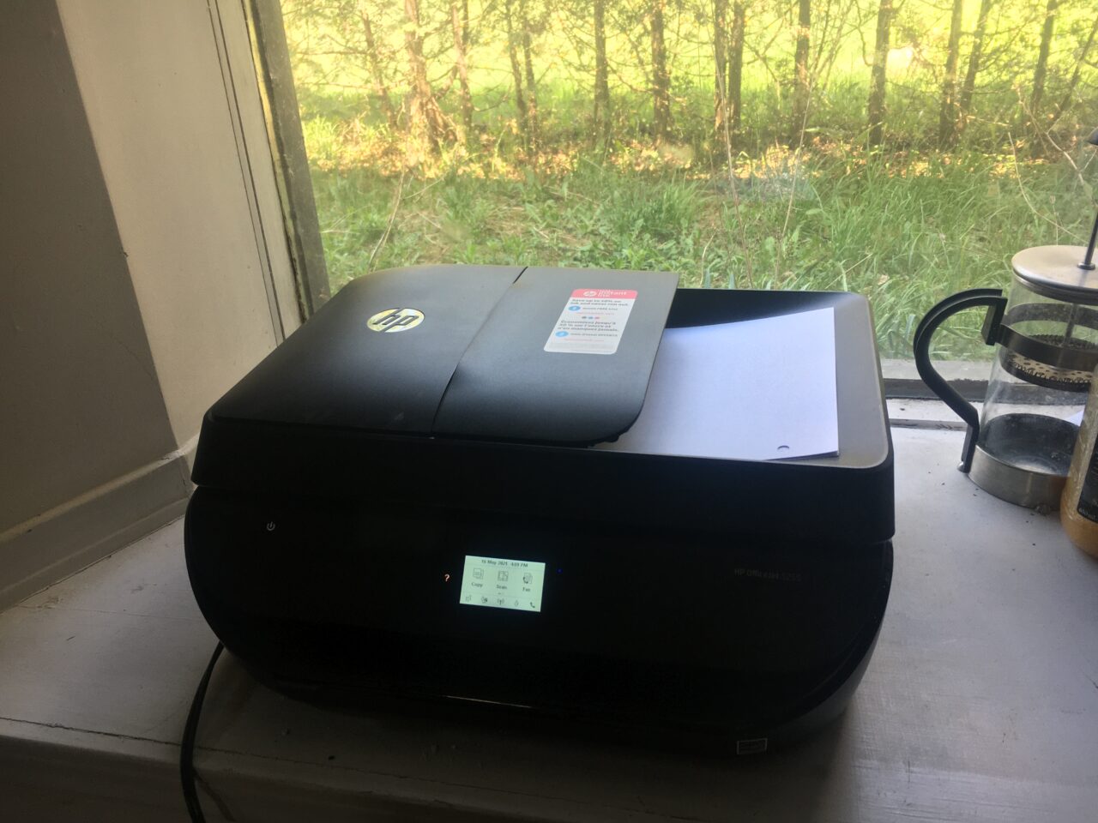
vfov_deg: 48.2
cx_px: 549
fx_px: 920
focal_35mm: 29
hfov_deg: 61.7
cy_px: 412
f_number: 2.2
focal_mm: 4.15
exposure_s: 1/60
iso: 32
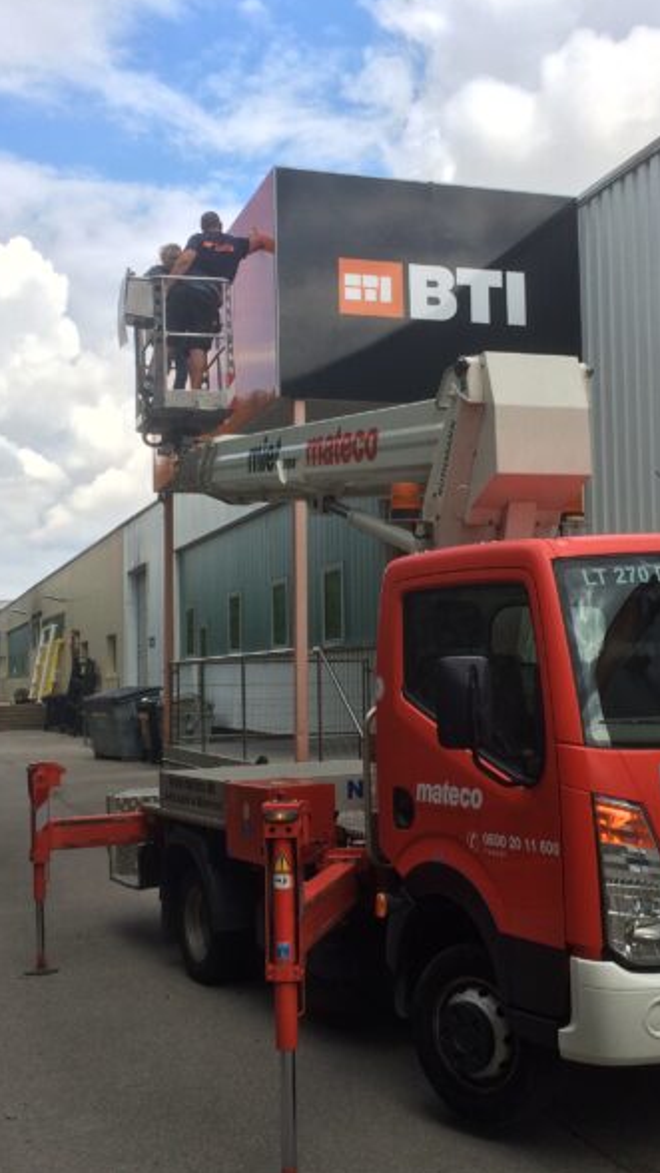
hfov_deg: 27.7
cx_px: 361
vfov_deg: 47.3
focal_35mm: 43
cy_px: 585
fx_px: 1337
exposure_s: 1/1642
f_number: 2.2
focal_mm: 4.15
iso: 32
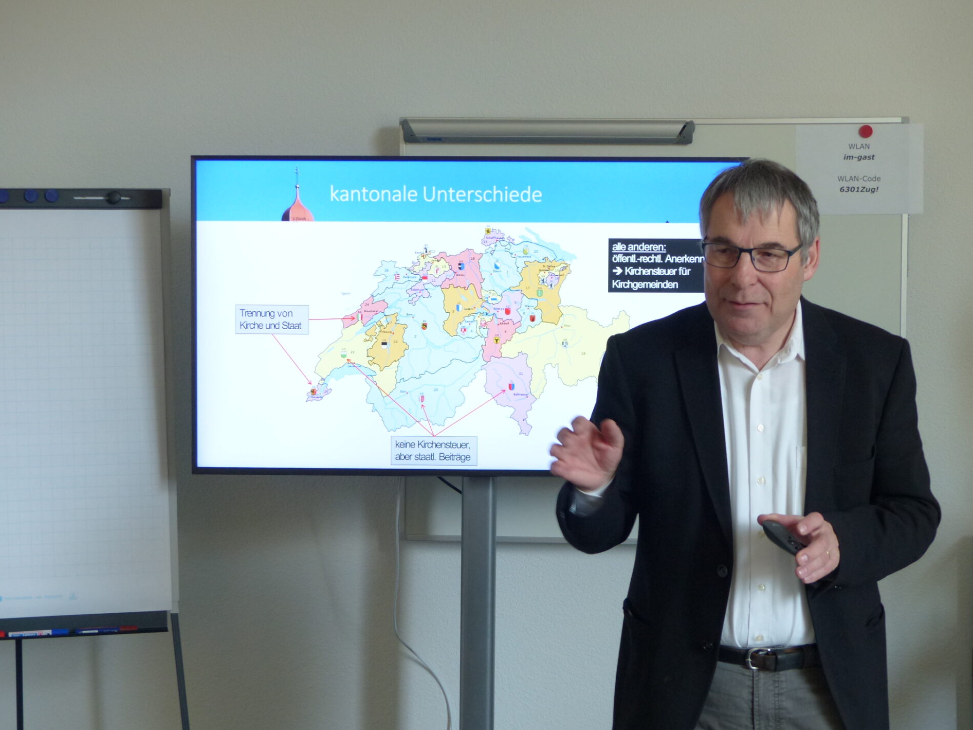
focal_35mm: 70
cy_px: 367
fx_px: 1967
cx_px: 492
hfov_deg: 27.8
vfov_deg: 21.0
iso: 200
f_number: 2.8
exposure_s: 1/60
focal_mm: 12.5
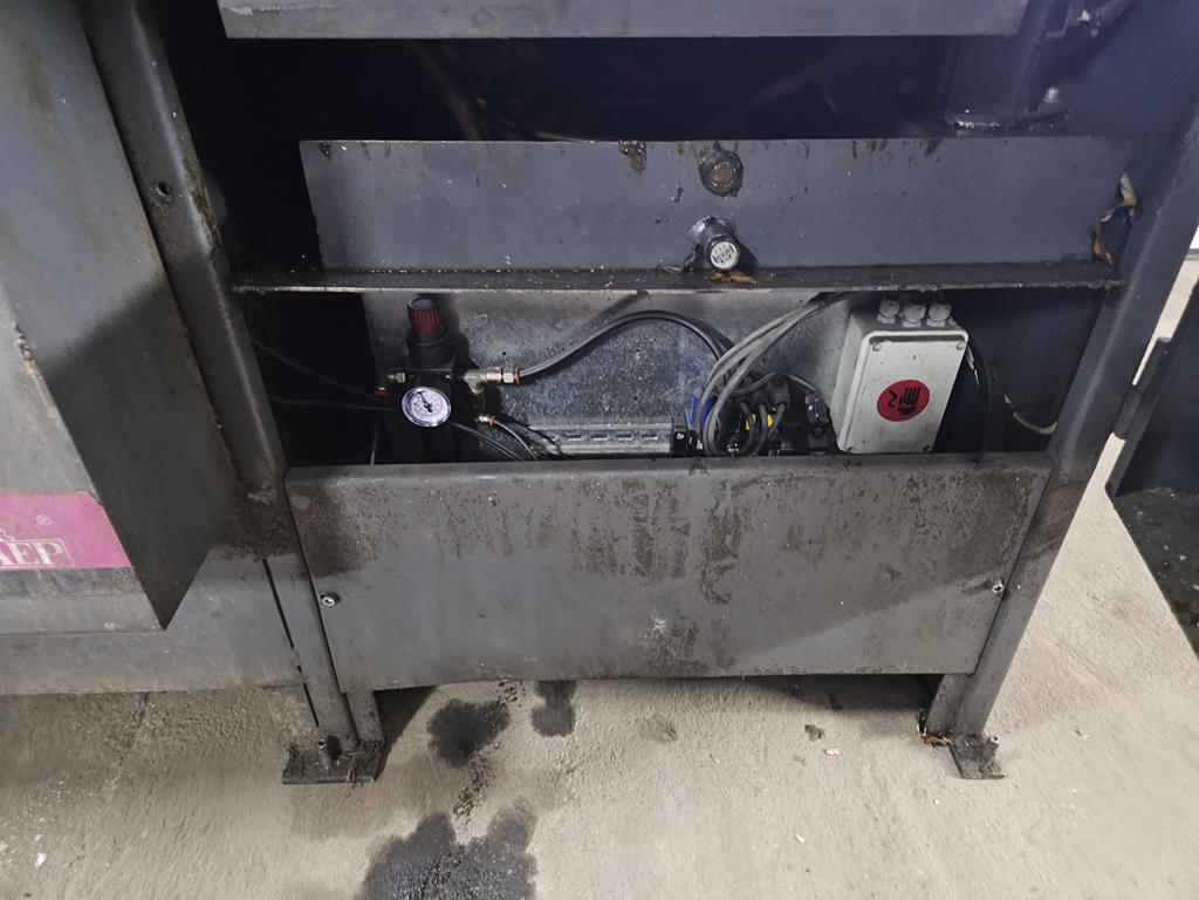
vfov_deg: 58.9
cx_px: 600
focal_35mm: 23
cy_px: 450
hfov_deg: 73.9
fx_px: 797
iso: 1600
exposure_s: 1/16.7
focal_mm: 5.4
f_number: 1.8
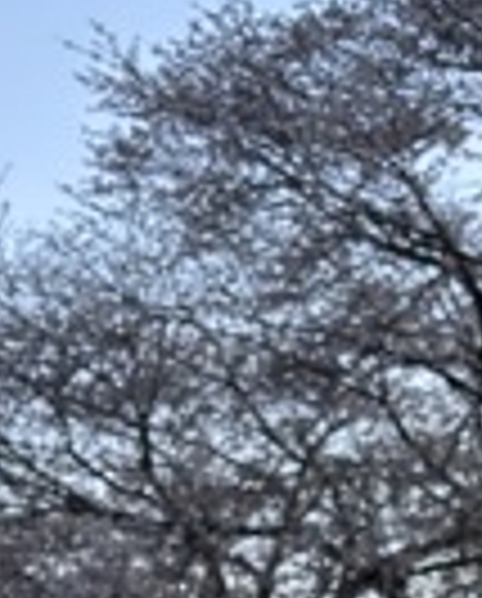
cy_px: 841
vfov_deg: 11.6
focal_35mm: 160
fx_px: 2843
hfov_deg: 9.7
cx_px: 367
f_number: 1.6
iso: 160
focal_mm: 5.96
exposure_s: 1/47
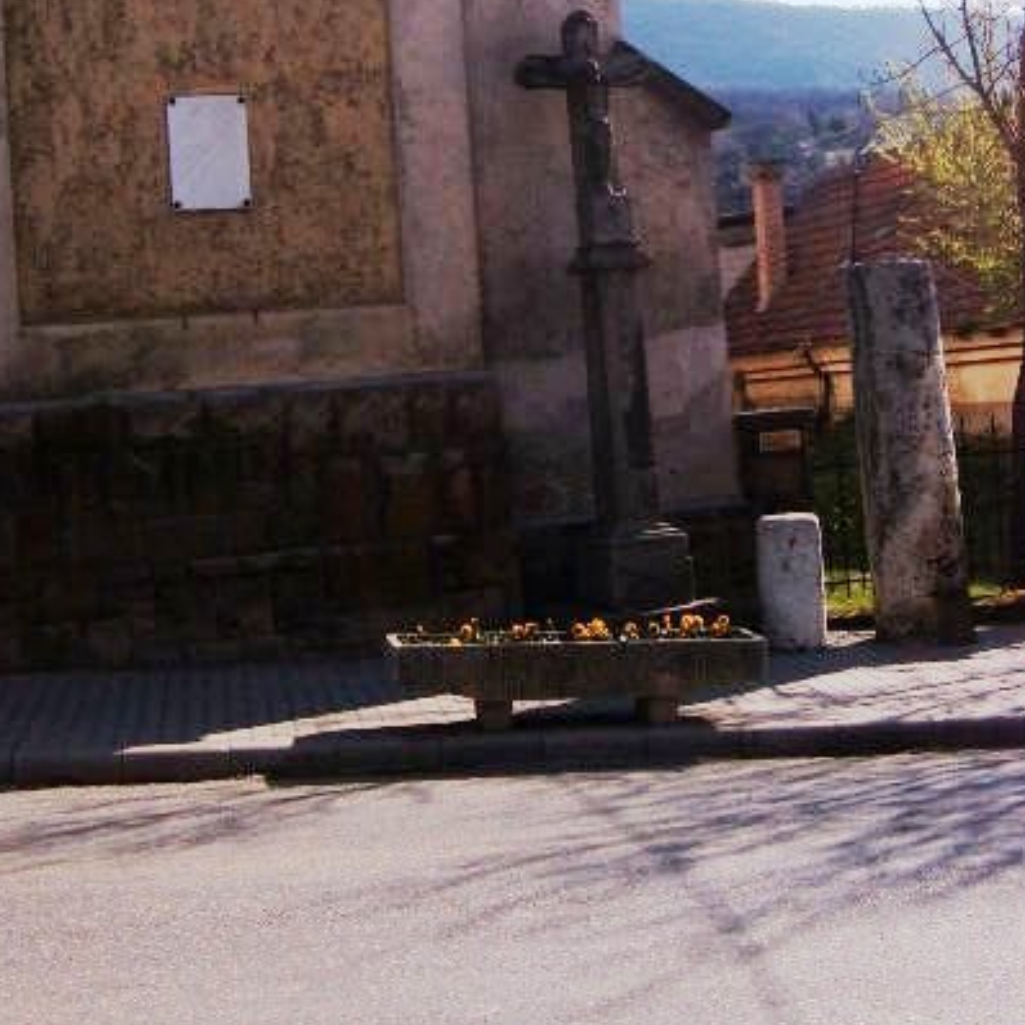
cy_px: 227
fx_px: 1809
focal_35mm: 54
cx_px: 567
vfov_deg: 31.0
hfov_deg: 31.6
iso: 50
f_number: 5.8
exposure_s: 1/350
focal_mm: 5.8
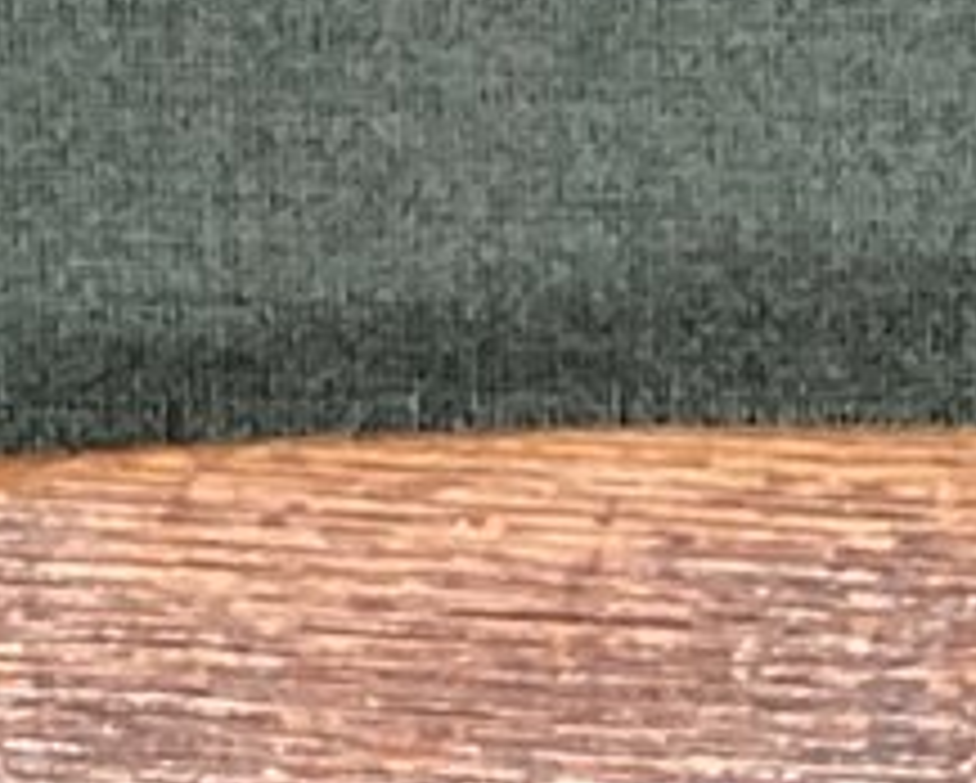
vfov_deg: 7.3
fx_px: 6100
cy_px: 290
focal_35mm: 211
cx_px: 614
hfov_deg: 9.1
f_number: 2.4
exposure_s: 1/33
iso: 250
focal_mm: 3.3
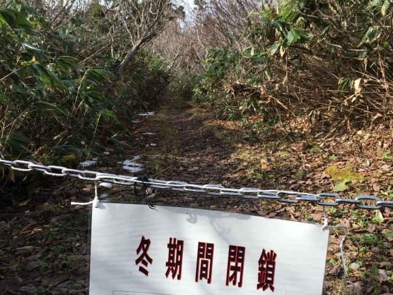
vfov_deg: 37.5
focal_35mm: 38
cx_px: 207
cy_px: 185
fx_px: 431
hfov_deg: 49.0
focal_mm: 4.12
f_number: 2.2
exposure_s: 1/1080
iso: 32
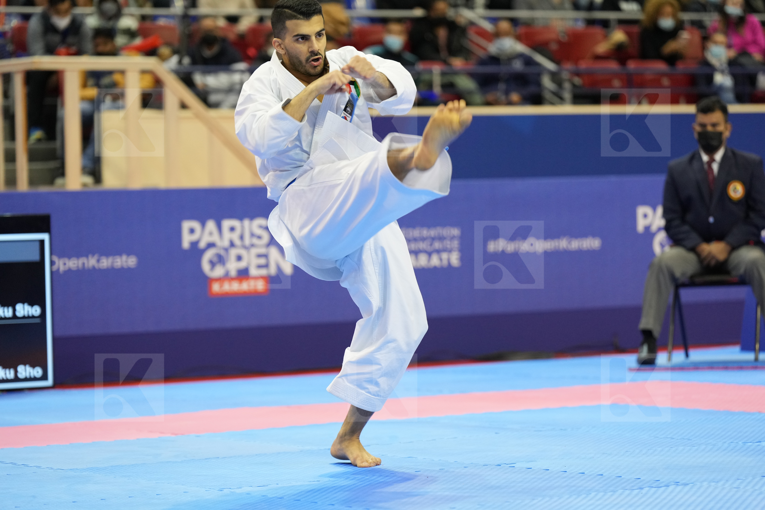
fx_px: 2889
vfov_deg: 10.1
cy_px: 255
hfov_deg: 15.1
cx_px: 382
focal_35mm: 136
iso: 2500
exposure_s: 1/500
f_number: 2.8
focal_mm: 136
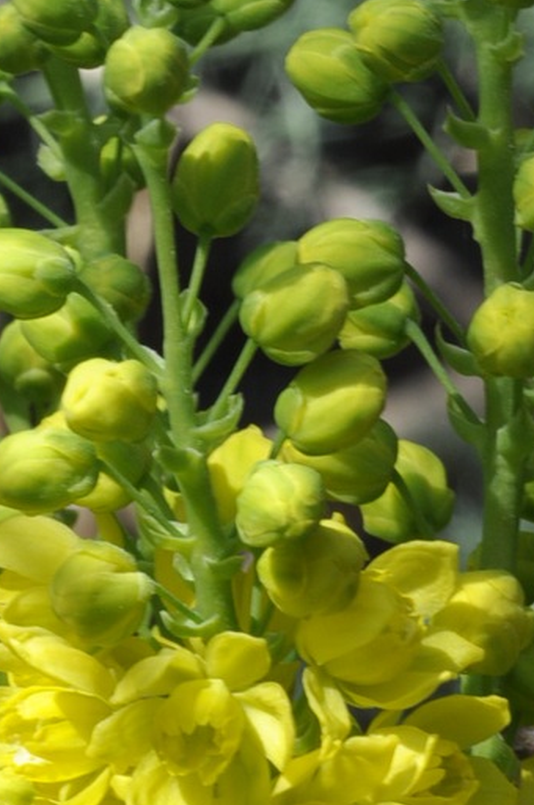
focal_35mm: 281
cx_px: 262
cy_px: 624
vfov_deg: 7.3
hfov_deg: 4.9
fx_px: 6269
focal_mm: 60
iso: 200
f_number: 29
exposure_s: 1/13
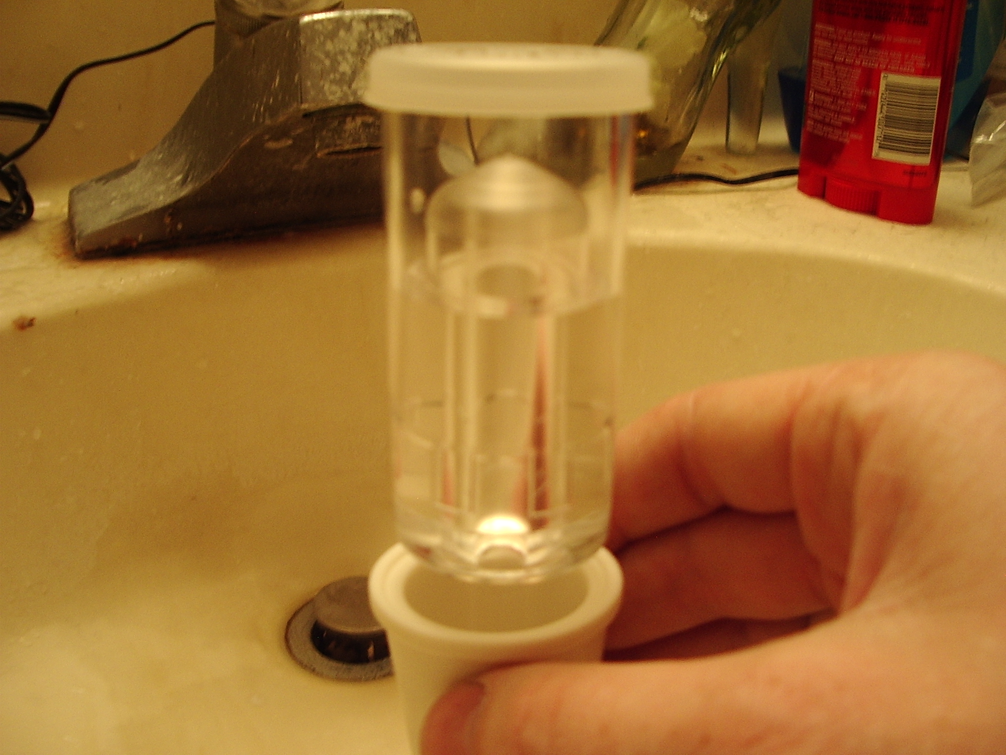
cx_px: 503
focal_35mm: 38
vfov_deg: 37.7
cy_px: 378
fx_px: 1104
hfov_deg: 49.0
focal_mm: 5.8
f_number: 2.6
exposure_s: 1/13
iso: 100
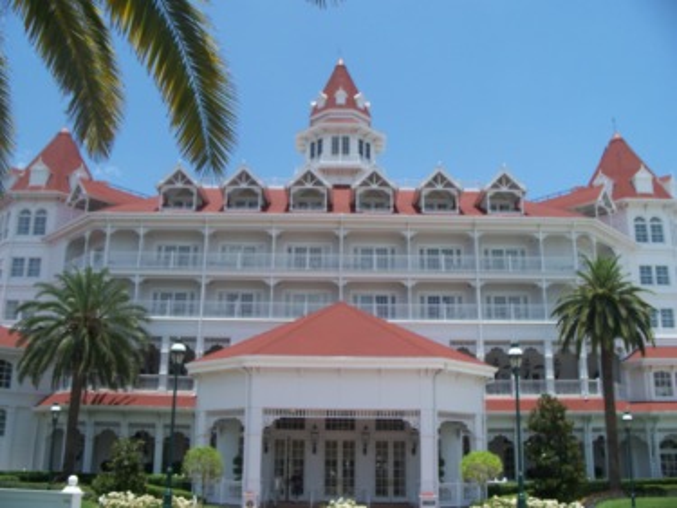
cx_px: 338
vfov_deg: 38.6
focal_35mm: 37
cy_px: 254
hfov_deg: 50.2
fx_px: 723
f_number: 4
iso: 64
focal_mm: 7.8
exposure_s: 1/500
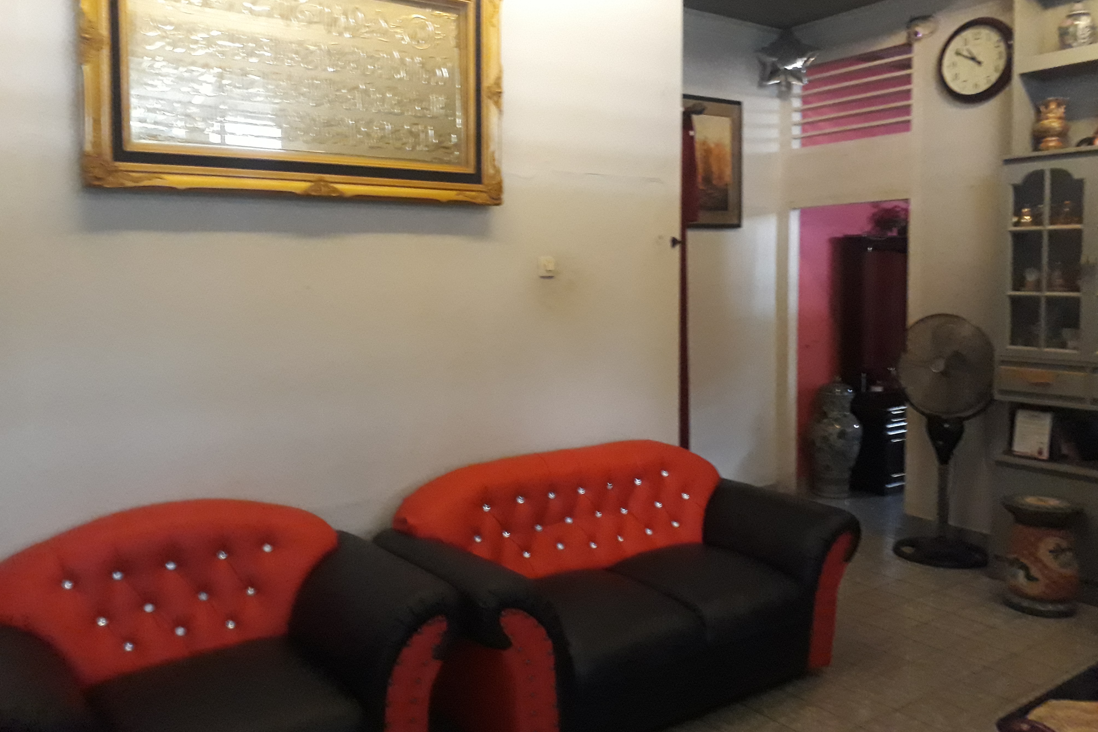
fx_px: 884
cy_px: 324
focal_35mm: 29
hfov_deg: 63.6
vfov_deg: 44.9
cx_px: 566
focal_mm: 3.6
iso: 640
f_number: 1.9
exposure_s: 1/17
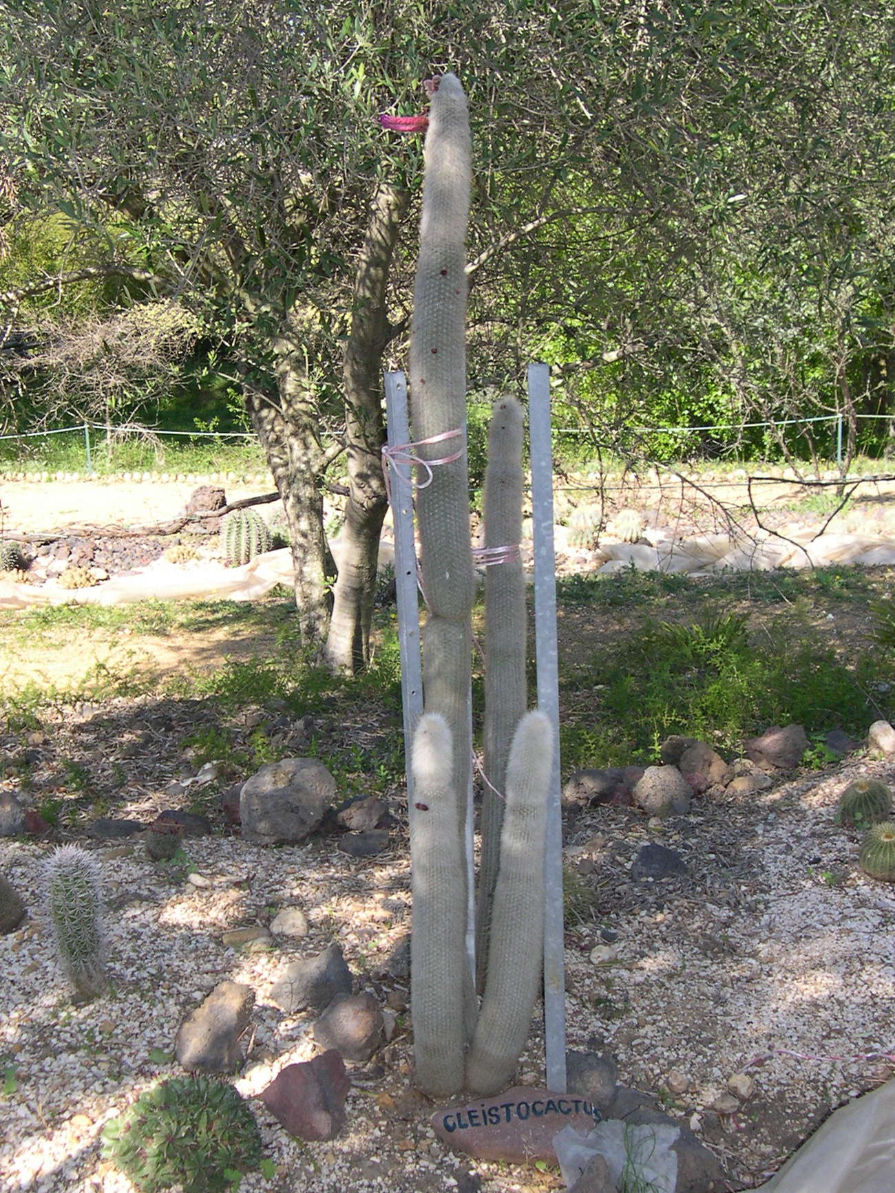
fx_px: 1310
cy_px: 596
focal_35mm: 38
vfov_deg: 49.0
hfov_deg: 37.7
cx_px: 448
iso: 141
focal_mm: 8
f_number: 2.8
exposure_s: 1/628
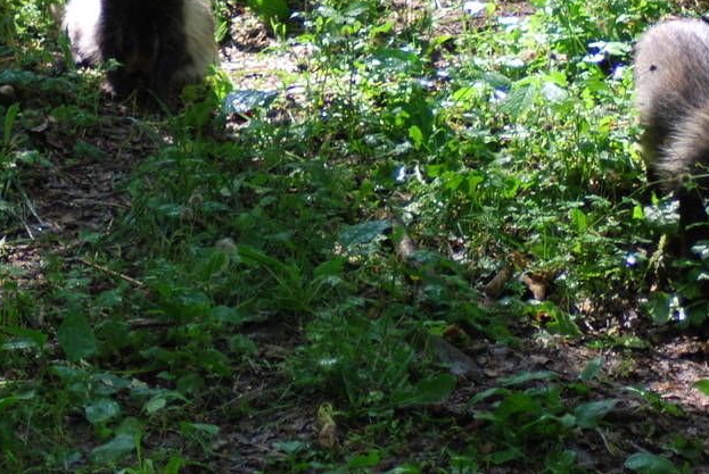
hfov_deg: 6.3
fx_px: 6453
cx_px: 277
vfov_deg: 4.2
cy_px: -112
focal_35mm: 327
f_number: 4
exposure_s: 1/250
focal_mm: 85
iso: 200
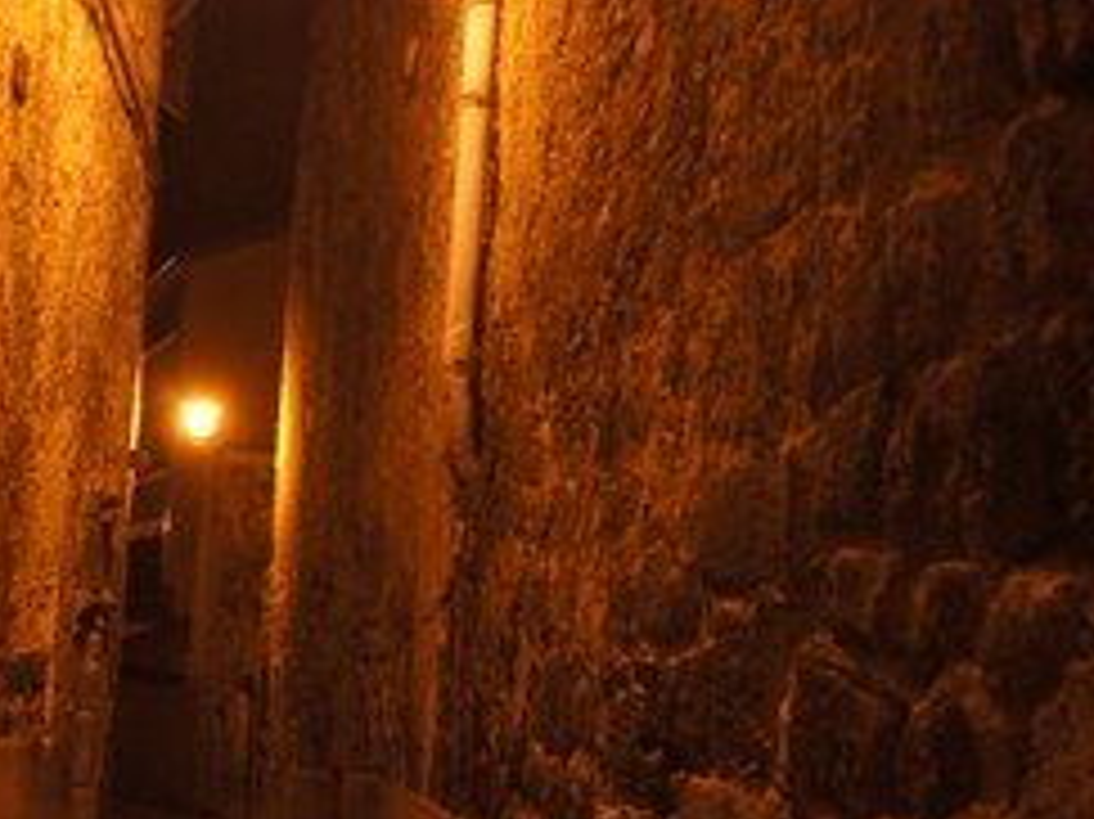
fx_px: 1548
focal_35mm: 49
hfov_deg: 38.5
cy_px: 610
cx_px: 365
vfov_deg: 29.2
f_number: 3.5
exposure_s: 1/20
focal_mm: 18
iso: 1600
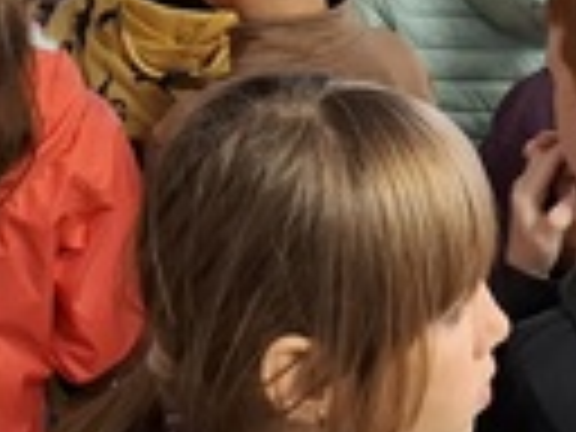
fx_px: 1431
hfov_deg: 22.6
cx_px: 392
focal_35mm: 86
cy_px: -256
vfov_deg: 15.5
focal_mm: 5.54
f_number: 1.8
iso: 320
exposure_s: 1/50
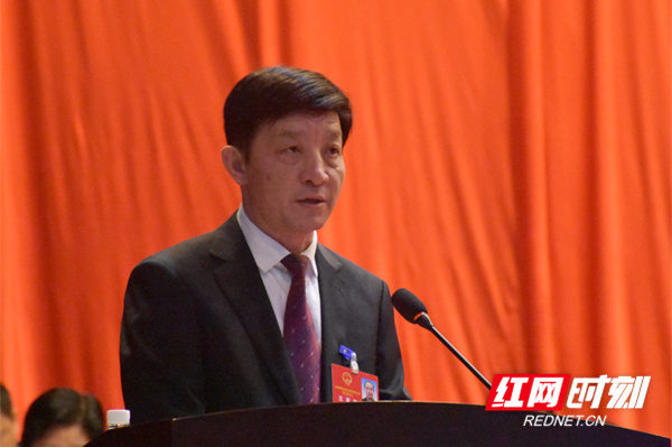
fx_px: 3917
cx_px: 336
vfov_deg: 6.5
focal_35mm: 210
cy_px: 224
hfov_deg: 9.8
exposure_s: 1/250
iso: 11400
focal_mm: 140
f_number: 5.6
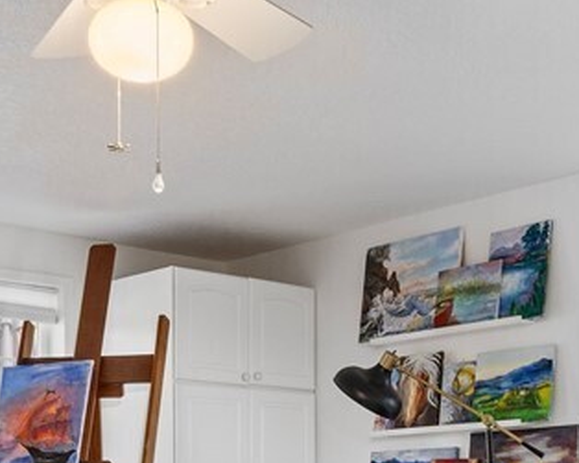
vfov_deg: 20.4
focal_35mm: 71
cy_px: 527
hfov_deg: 26.8
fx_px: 1216
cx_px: 311
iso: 400
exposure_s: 1/5
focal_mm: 14
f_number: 9
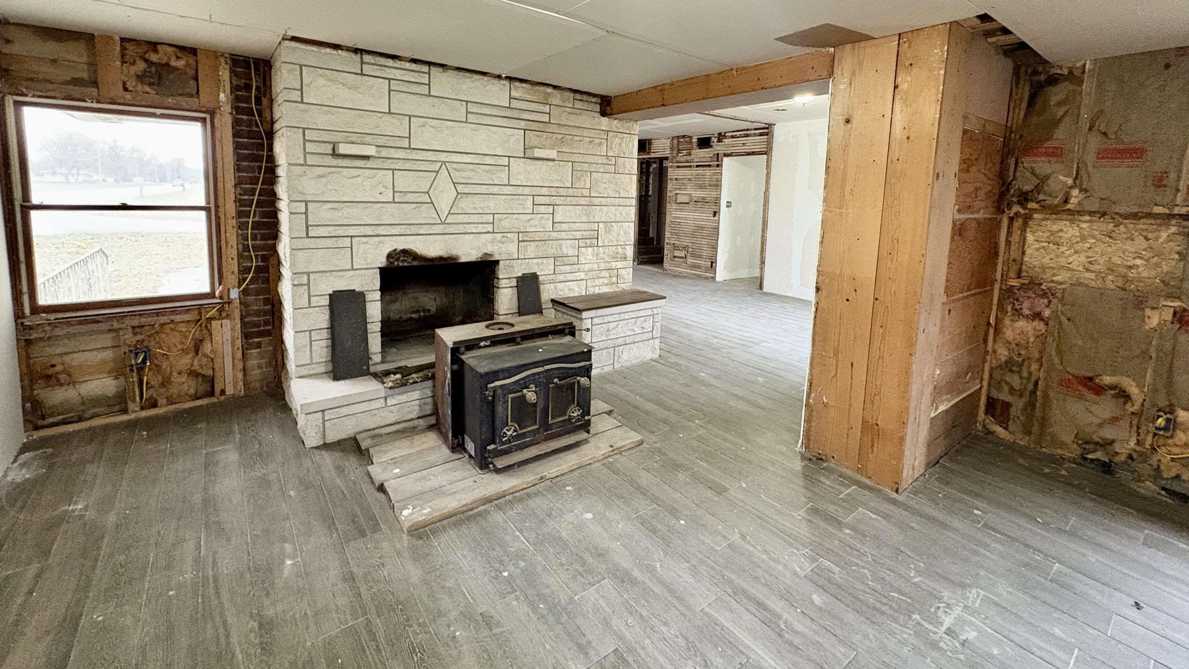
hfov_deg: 99.4
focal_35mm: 16
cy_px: 248
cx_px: 601
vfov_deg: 66.0
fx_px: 504
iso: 500
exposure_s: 1/60
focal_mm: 2.22
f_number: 2.2
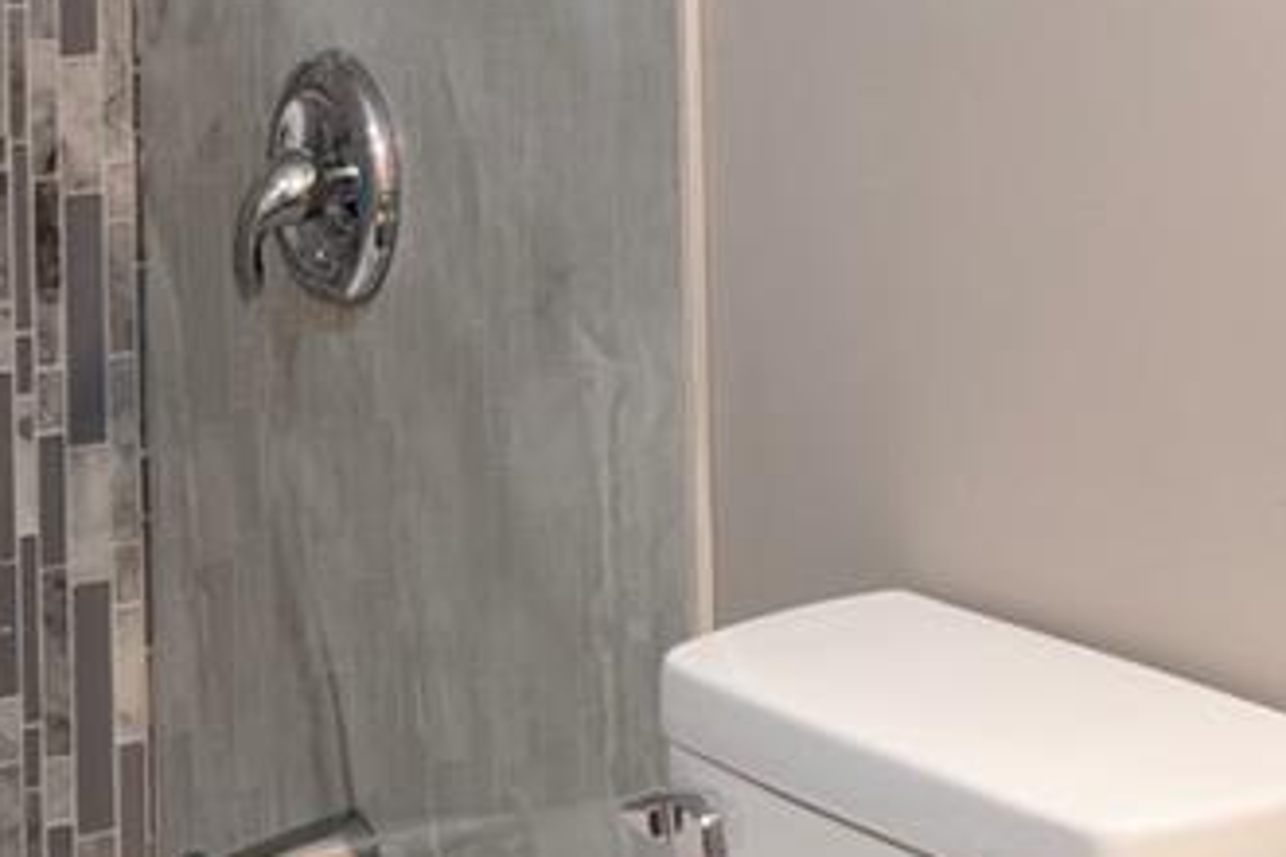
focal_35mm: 93
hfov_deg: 21.8
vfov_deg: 13.9
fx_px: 3322
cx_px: 857
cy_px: -356
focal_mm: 10
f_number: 9
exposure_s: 1/1.67
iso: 100
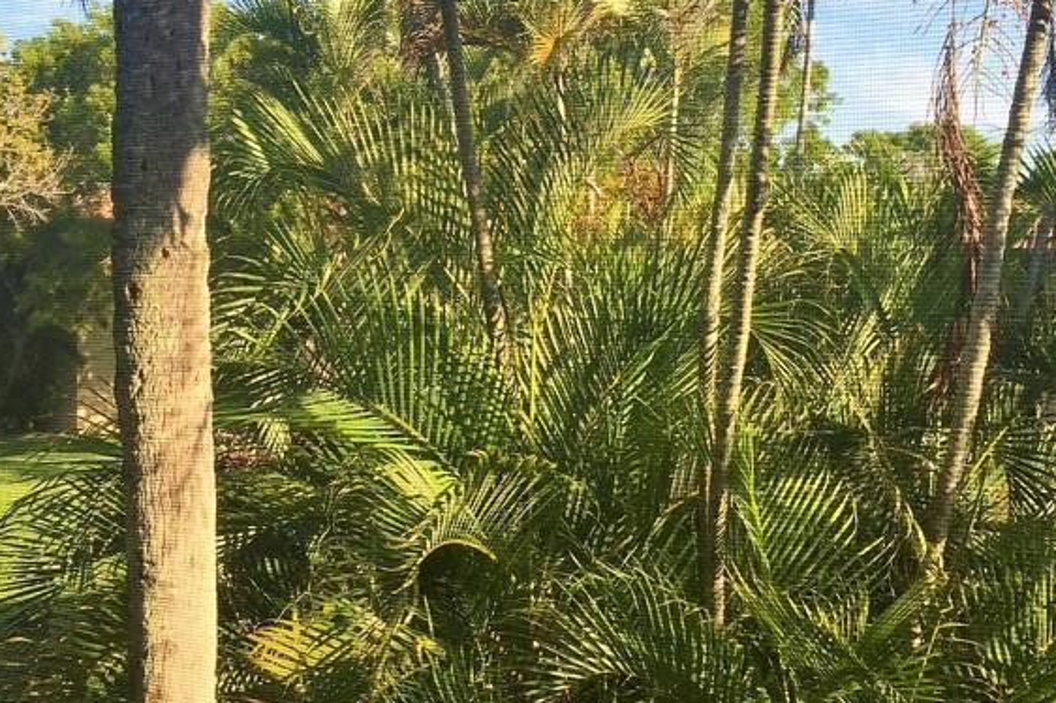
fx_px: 1612
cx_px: 443
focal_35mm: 55
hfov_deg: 36.2
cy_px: 353
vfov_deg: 24.6
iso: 32
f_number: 2.2
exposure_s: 1/416
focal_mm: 4.15
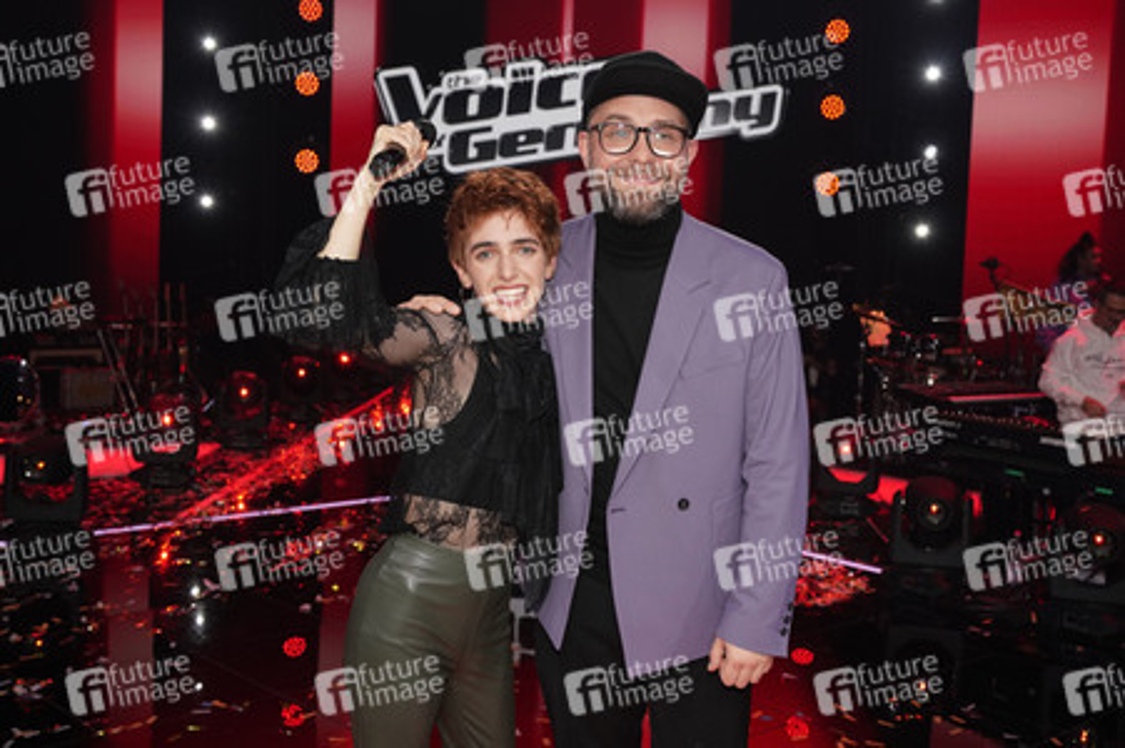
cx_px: 562
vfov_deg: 34.2
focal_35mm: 39
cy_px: 374
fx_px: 1218
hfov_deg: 49.6
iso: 1600
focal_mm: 39
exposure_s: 1/100
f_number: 5.6
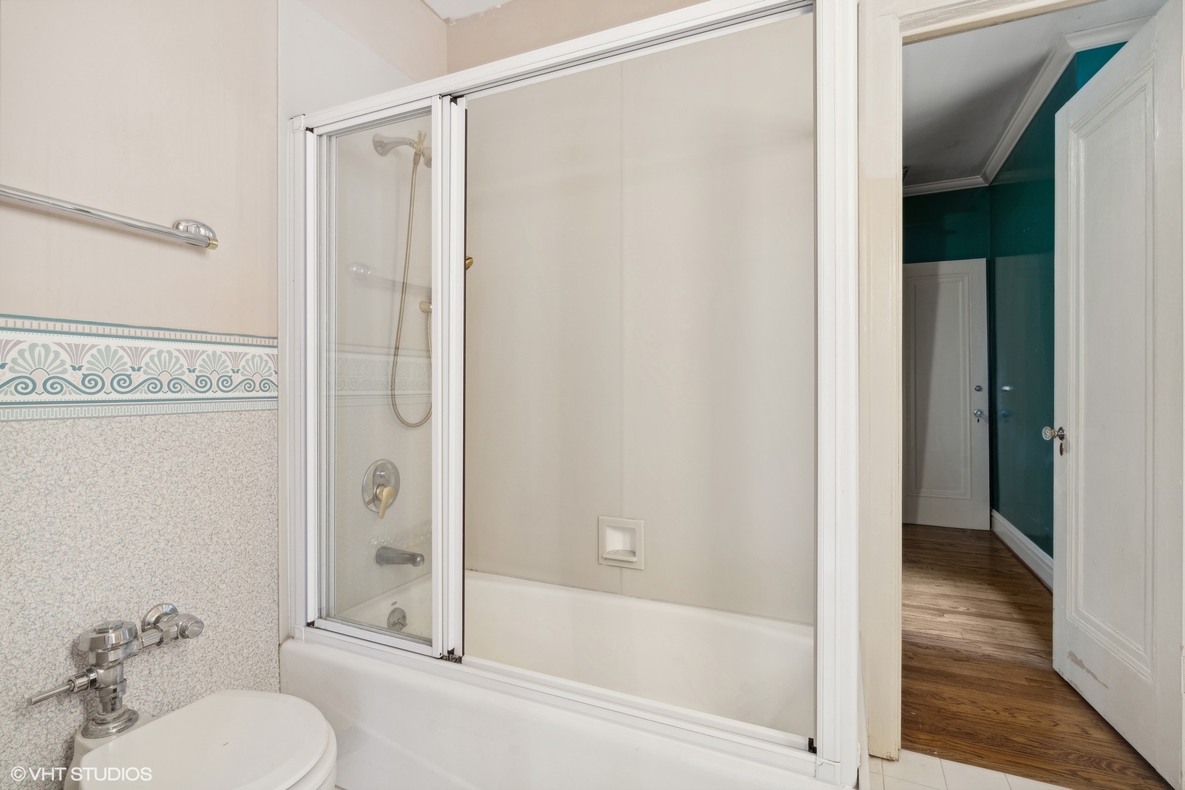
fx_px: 560
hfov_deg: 93.3
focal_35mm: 17
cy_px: 395
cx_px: 592
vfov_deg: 70.4
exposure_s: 1/5
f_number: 8
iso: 320
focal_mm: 17
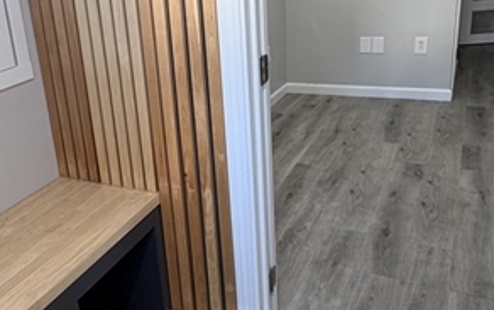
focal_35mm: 39
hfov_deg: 49.2
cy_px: 122
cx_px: 152
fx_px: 525
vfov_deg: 32.7
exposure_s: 1/60
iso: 160
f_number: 2.2
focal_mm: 2.22
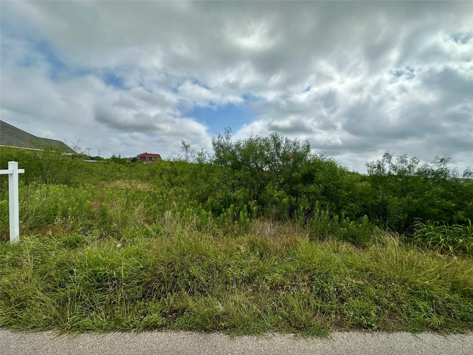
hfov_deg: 102.1
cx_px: 236
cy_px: 178
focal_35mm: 14
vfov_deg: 85.7
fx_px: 191
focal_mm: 2.22
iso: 40
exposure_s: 1/3401
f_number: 2.2
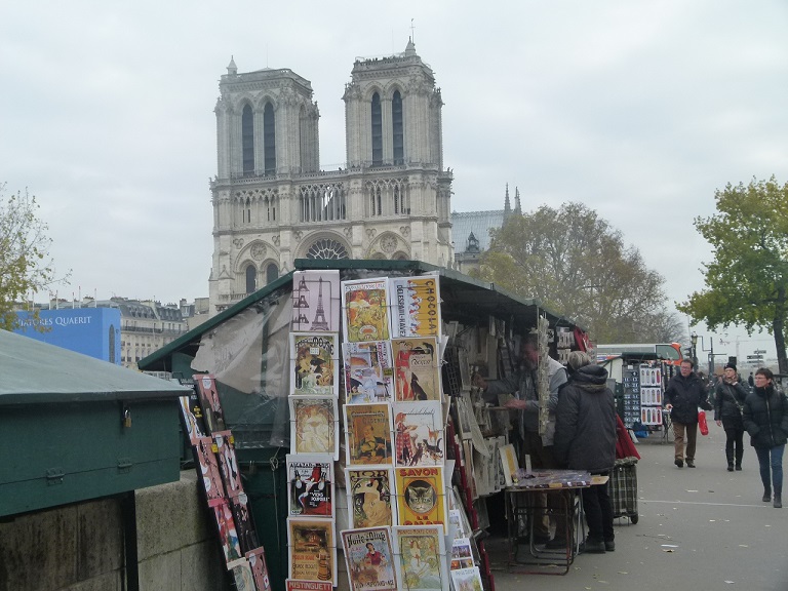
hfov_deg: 33.8
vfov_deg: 25.7
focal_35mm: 57
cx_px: 394
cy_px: 296
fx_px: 1298
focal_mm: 10.2
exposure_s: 1/250
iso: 160
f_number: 4
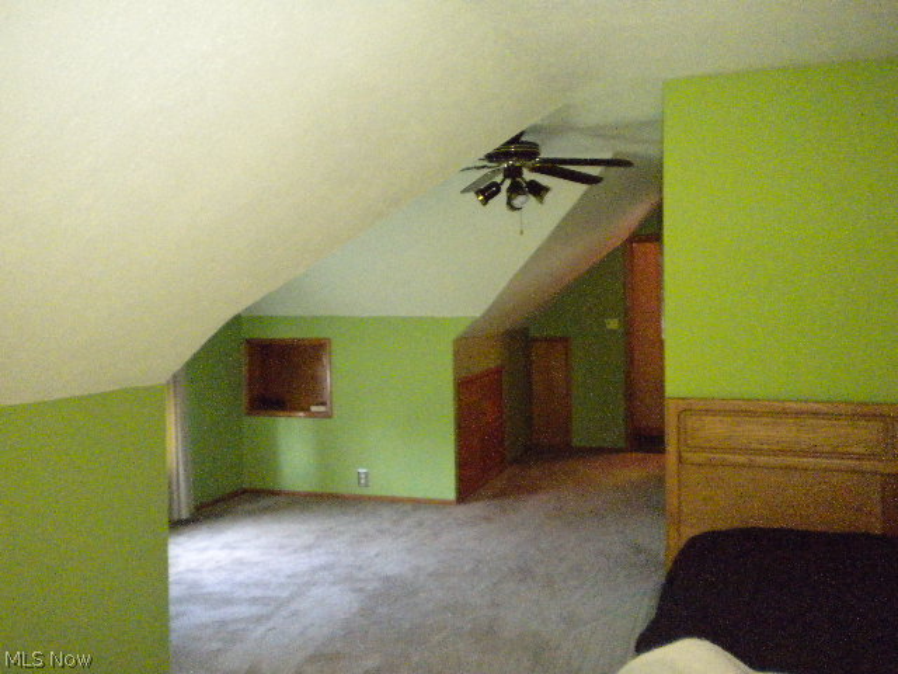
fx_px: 908
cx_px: 449
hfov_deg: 52.6
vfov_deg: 40.7
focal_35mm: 35
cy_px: 337
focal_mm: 6.3
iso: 1600
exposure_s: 1/30
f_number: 3.1
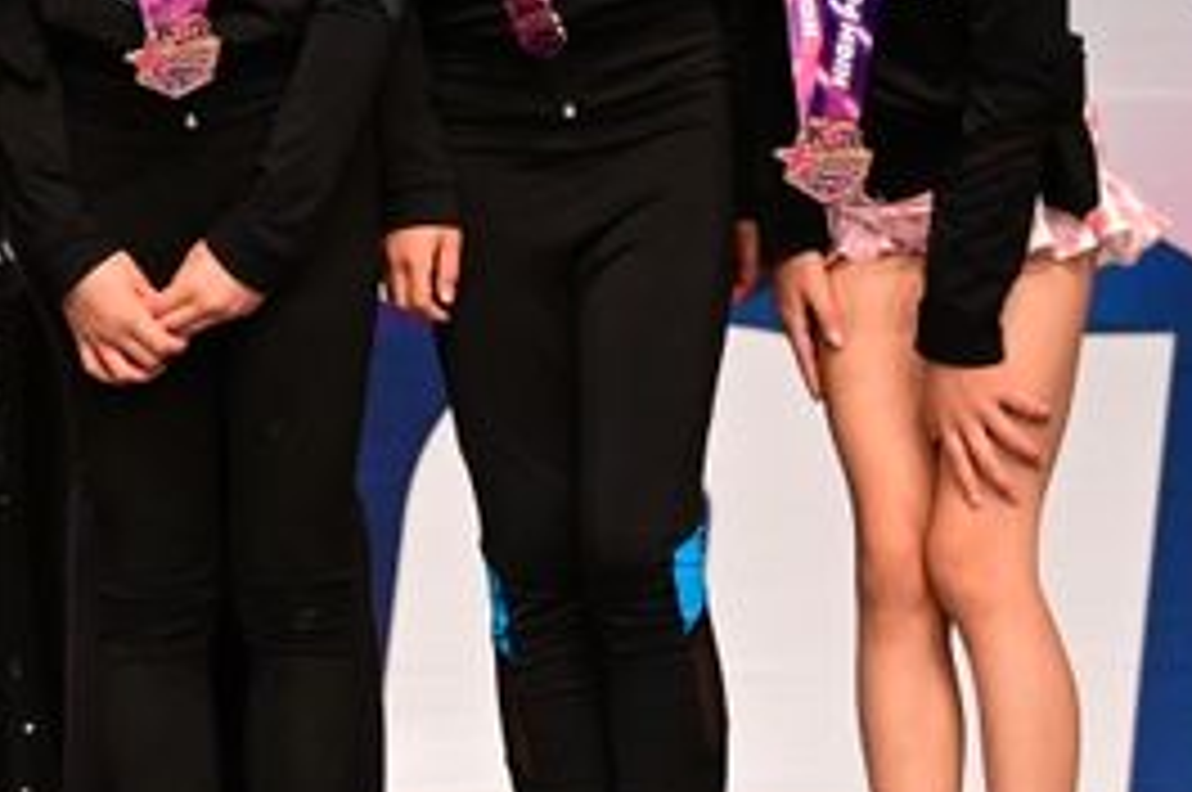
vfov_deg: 4.2
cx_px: -90
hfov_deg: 6.4
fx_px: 10682
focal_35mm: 323
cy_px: -356
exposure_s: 1/800
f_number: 3.5
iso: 2500
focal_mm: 57
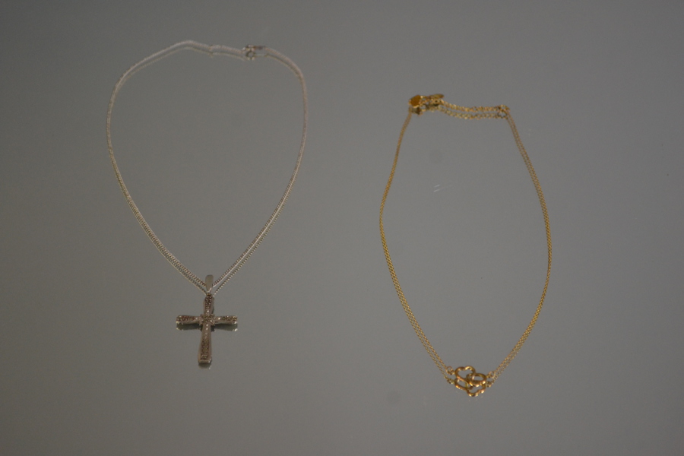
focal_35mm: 78
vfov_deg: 17.5
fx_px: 1482
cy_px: 228
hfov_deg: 26.0
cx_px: 342
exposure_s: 1/60
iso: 1000
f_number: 5.6
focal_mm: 52
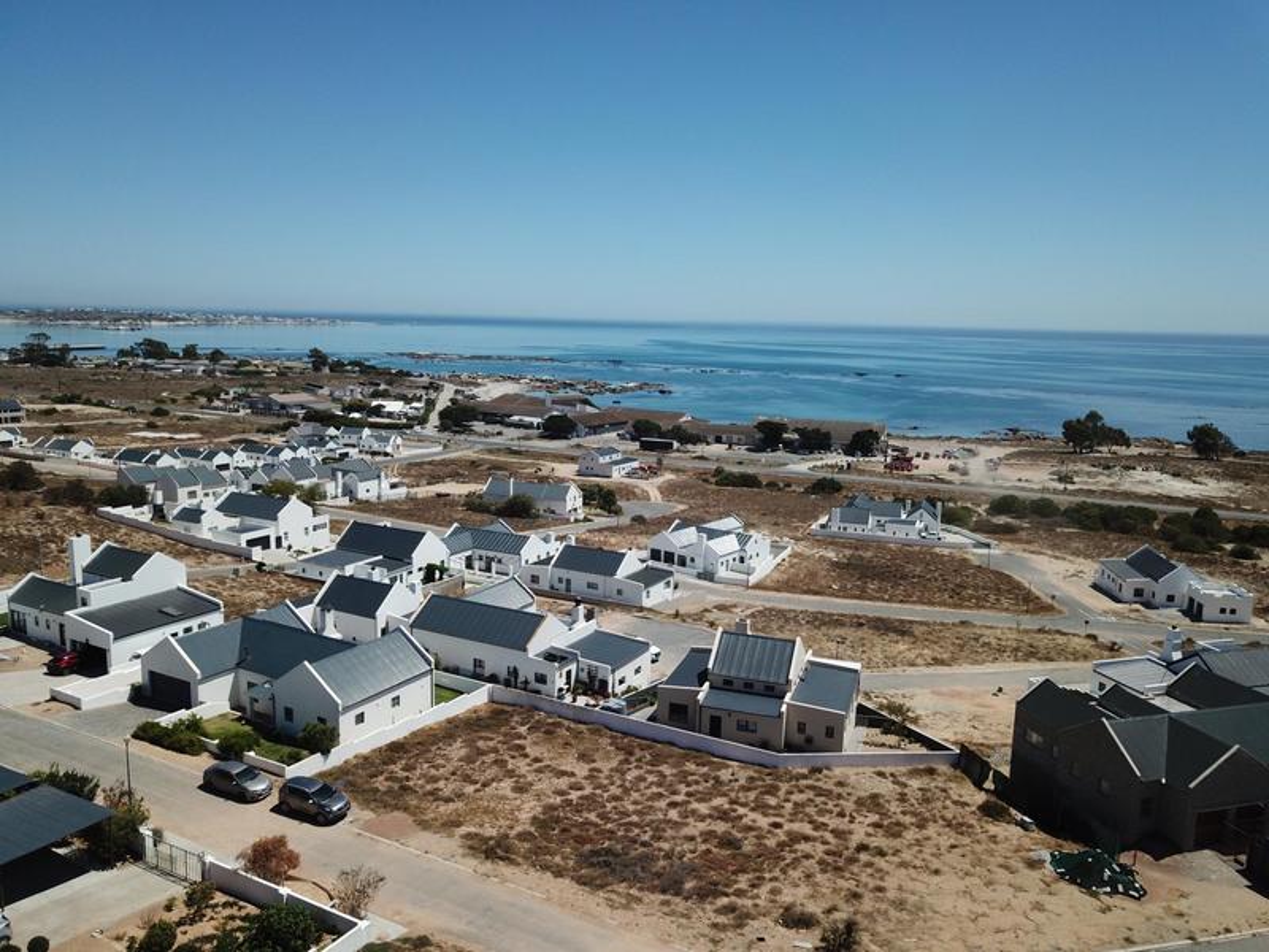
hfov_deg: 67.3
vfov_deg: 53.1
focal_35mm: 26
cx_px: 634
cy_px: 476
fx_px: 953
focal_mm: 4.73
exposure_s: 1/2506
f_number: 2.2
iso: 100
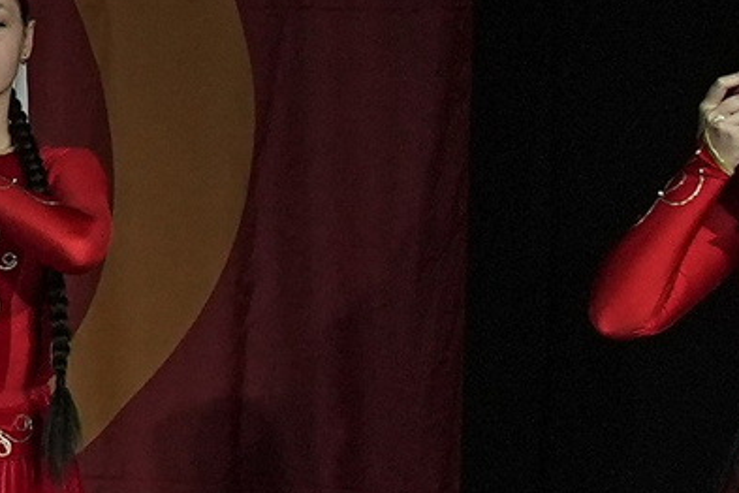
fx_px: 14040
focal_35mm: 684
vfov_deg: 2.0
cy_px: -302
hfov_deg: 3.0
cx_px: -1256
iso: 2000
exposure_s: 1/400
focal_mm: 70
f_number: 4
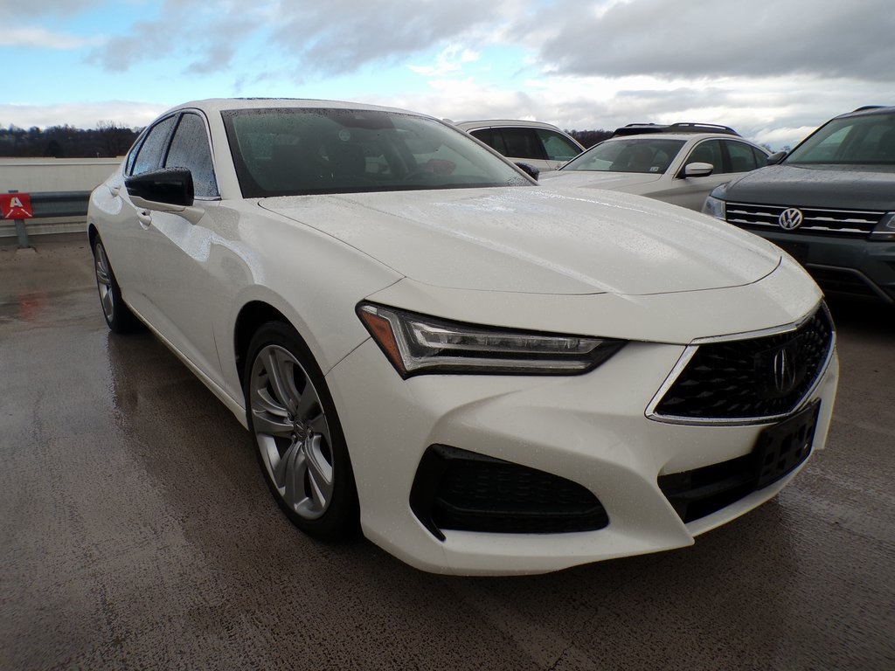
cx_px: 448
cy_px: 336
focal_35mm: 24
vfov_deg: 56.8
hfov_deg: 71.6
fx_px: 621
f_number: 4.4
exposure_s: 1/400
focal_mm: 4.3
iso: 100
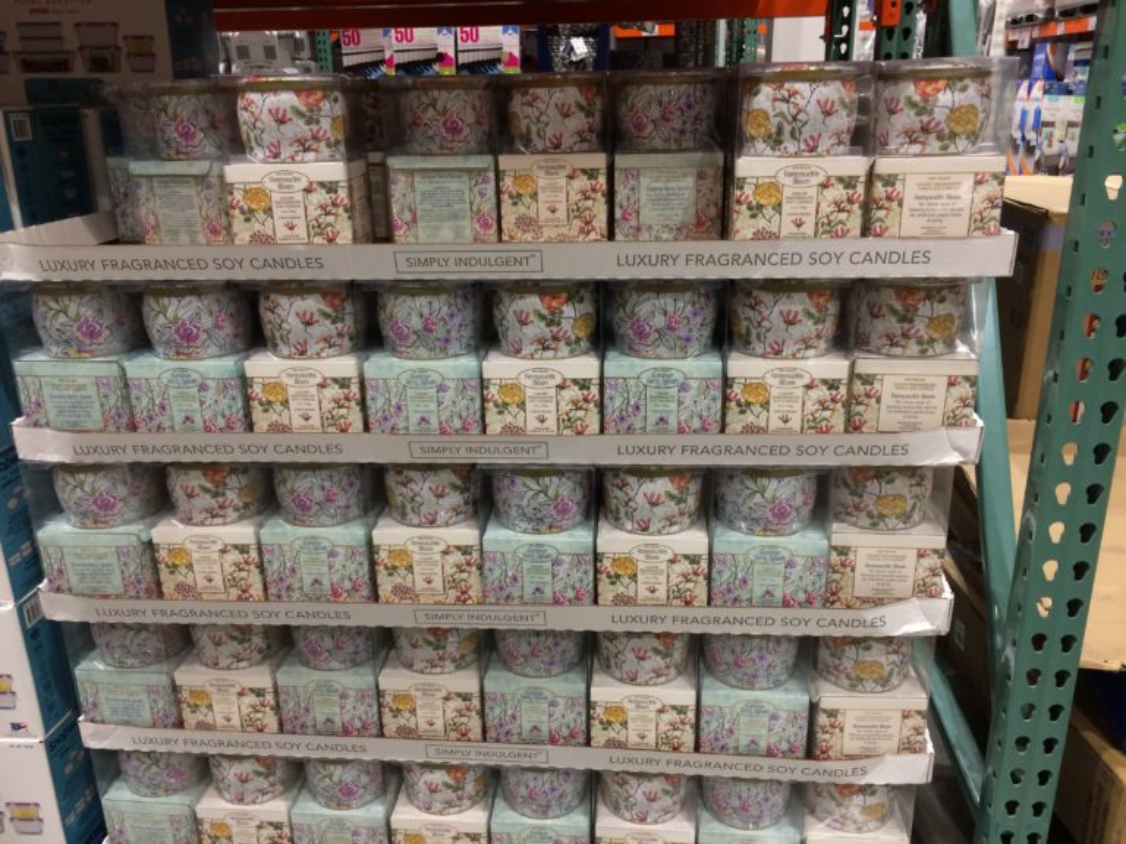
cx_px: 563
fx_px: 943
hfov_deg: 61.7
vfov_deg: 48.2
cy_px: 422
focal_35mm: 29
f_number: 2.2
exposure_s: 1/30
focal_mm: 4.15
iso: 100
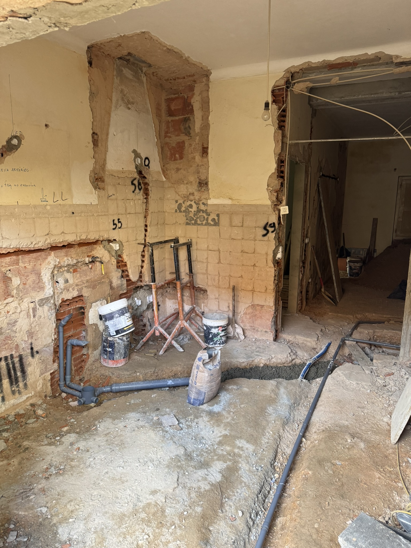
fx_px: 380
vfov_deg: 71.6
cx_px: 206
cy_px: 274
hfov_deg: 56.8
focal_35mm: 24
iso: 200
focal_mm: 6.76
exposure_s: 1/106
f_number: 1.78
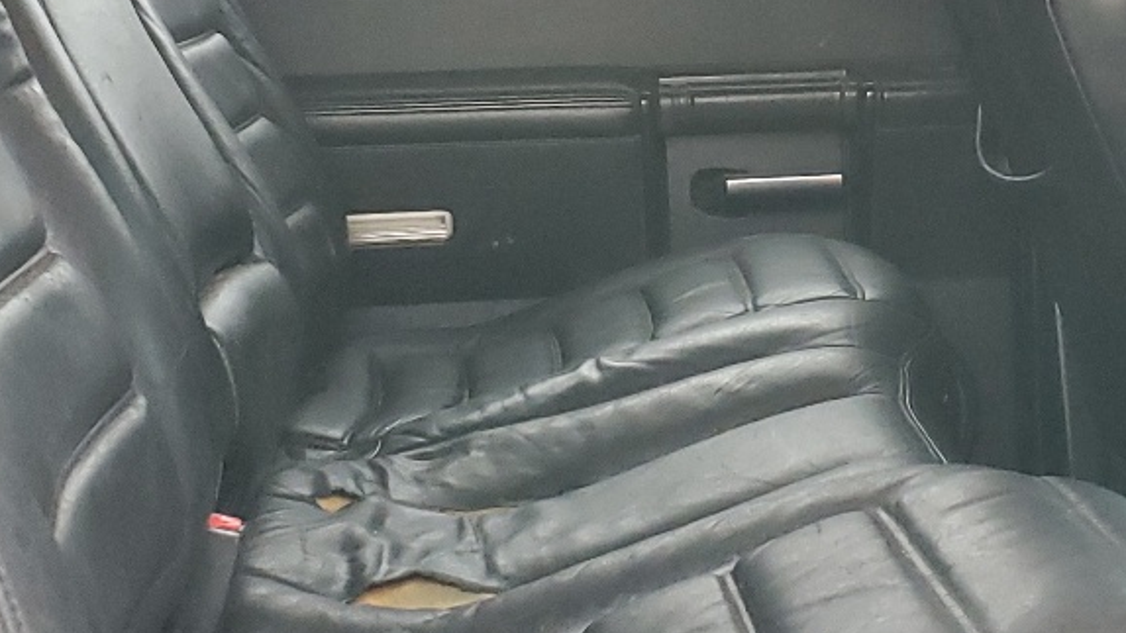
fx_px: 2359
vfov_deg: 15.2
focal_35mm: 79
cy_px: 110
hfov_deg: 26.5
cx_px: 830
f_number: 1.5
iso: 312
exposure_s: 1/25
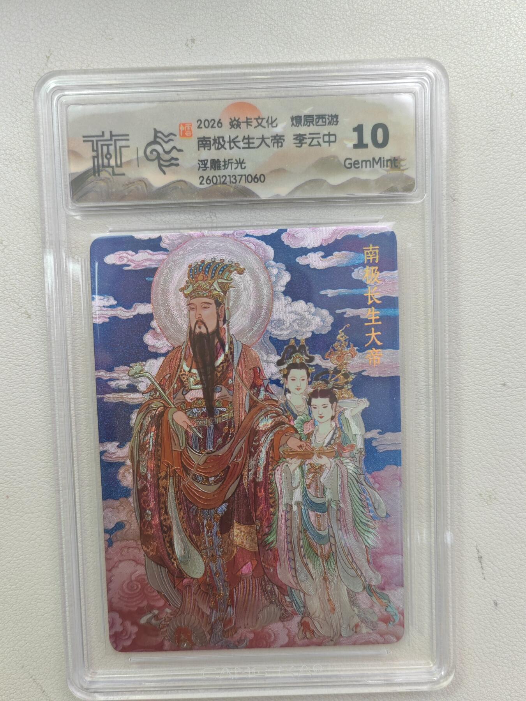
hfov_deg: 51.4
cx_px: 263
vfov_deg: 65.3
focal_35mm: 27
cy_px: 350
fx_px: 547
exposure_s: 1/100
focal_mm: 5.52
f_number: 1.95
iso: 100
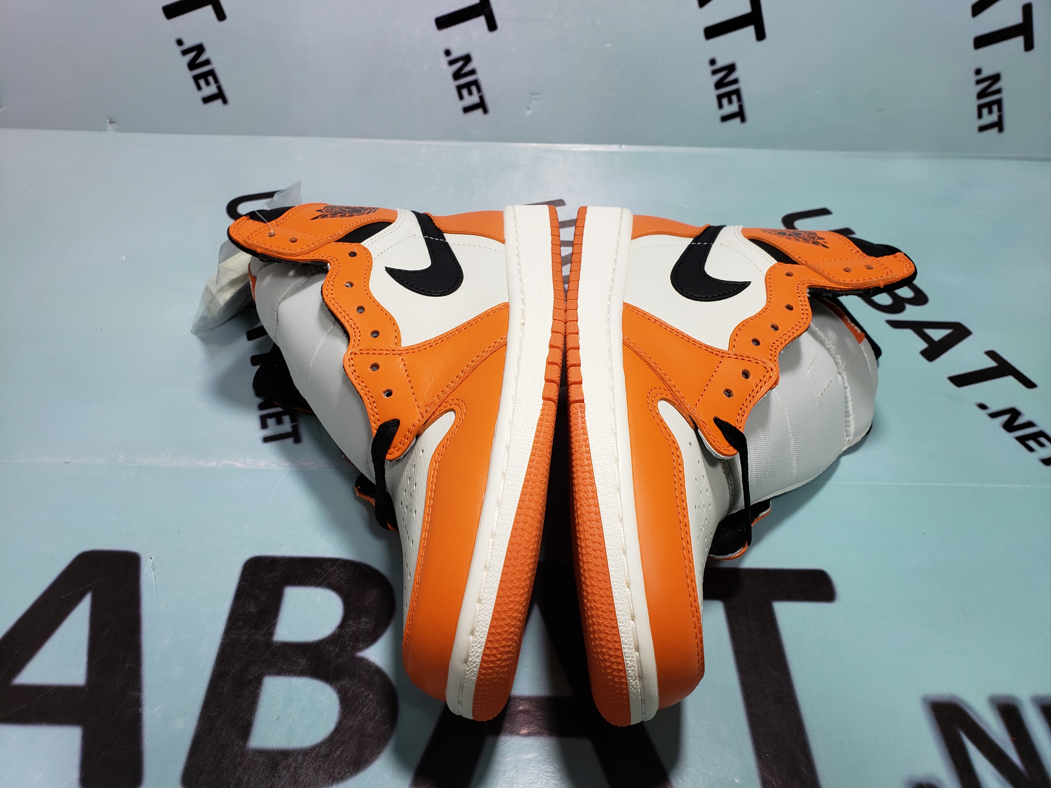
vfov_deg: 53.1
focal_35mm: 26
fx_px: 789
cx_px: 526
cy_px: 394
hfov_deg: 67.3
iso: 64
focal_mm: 4.3
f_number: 2.4
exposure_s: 1/50
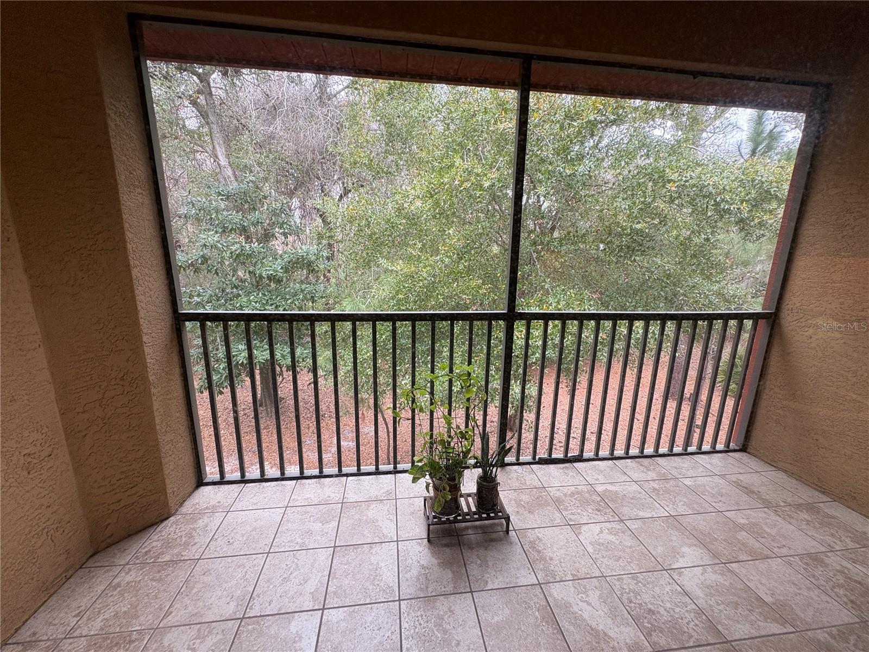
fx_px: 351
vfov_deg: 85.7
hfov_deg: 102.1
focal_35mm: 14
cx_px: 434
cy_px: 326
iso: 125
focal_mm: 2.22
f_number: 2.2
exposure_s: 1/99
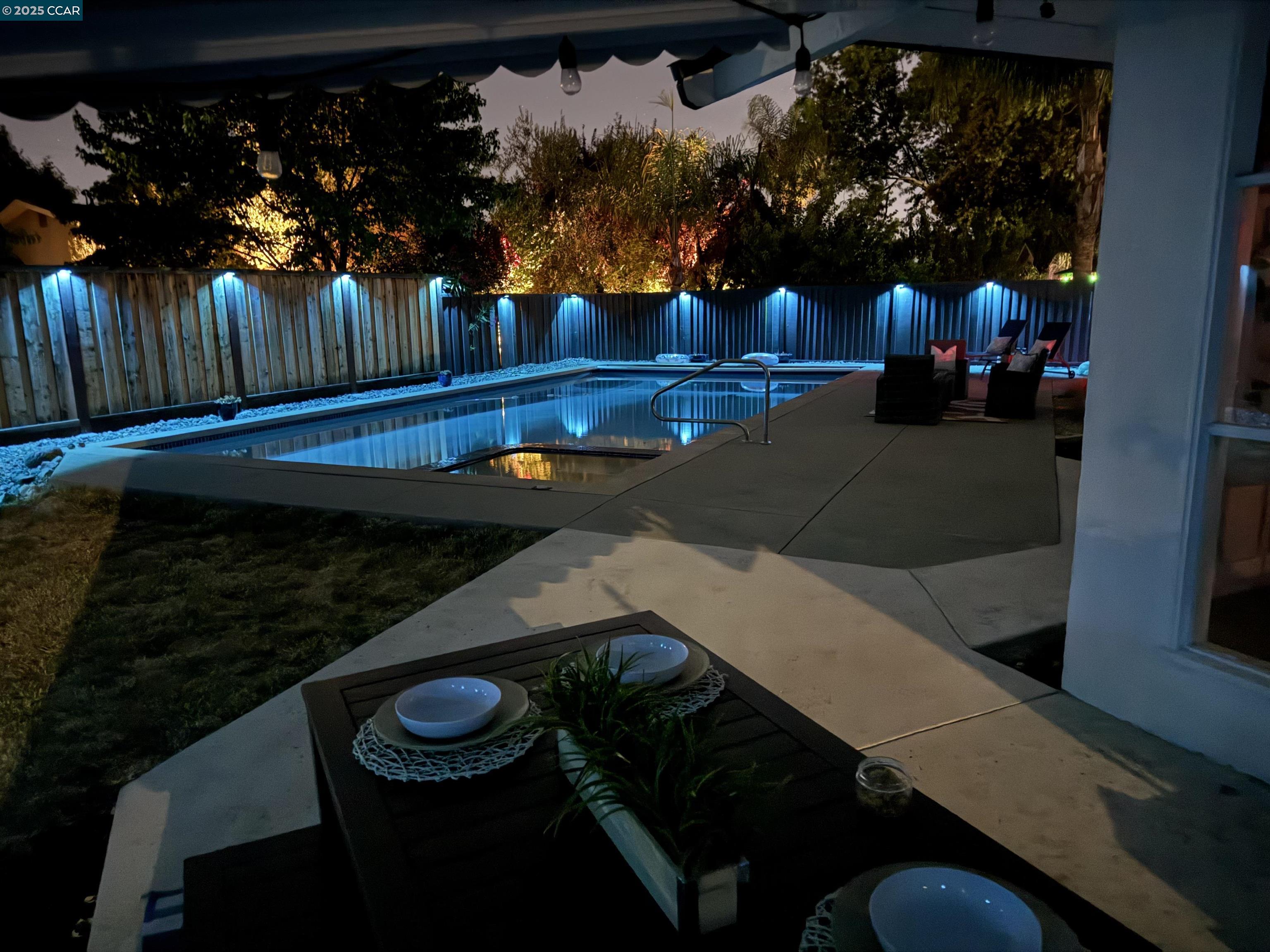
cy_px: 476
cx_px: 635
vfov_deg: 56.8
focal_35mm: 24
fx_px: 881
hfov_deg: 71.6
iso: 6400
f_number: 1.78
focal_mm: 6.76
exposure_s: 1
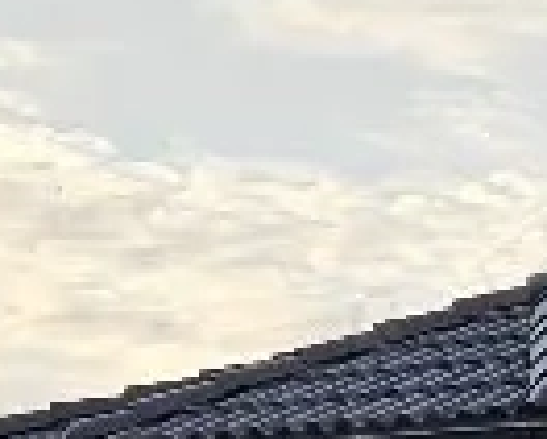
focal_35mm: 226
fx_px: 3664
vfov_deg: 6.8
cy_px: 661
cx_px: 1583
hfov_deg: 7.6
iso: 25
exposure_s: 1/769
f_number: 1.8
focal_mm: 5.4
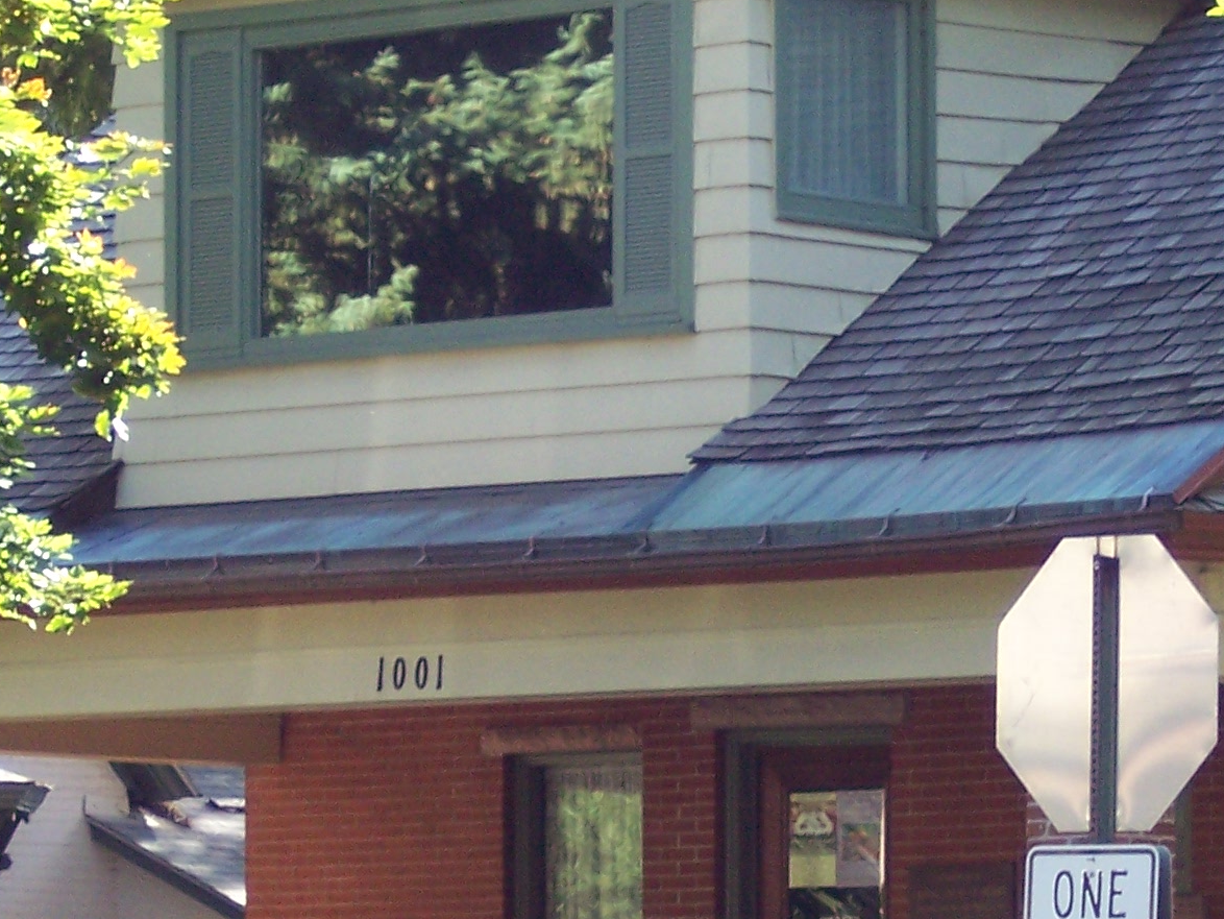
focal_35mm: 253
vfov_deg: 5.9
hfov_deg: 7.8
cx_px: 706
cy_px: 609
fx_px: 8948
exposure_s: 1/125
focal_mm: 21.3
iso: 140
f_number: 4.8
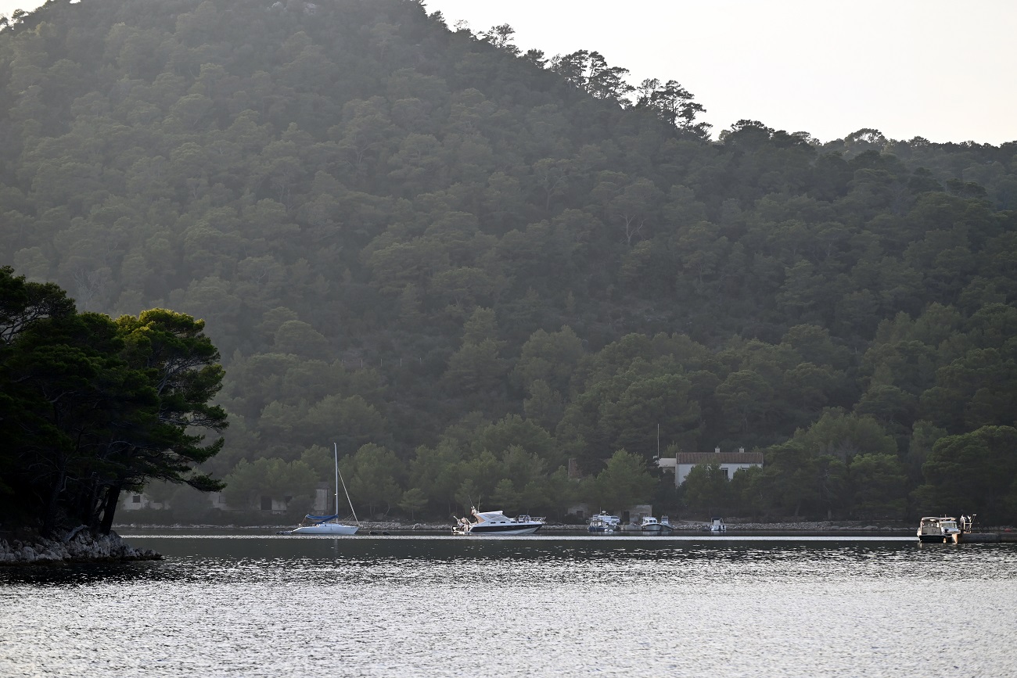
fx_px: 3447
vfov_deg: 11.2
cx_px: 508
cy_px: 339
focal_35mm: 122
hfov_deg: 16.8
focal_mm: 122
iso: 200
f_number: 4.8
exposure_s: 1/500
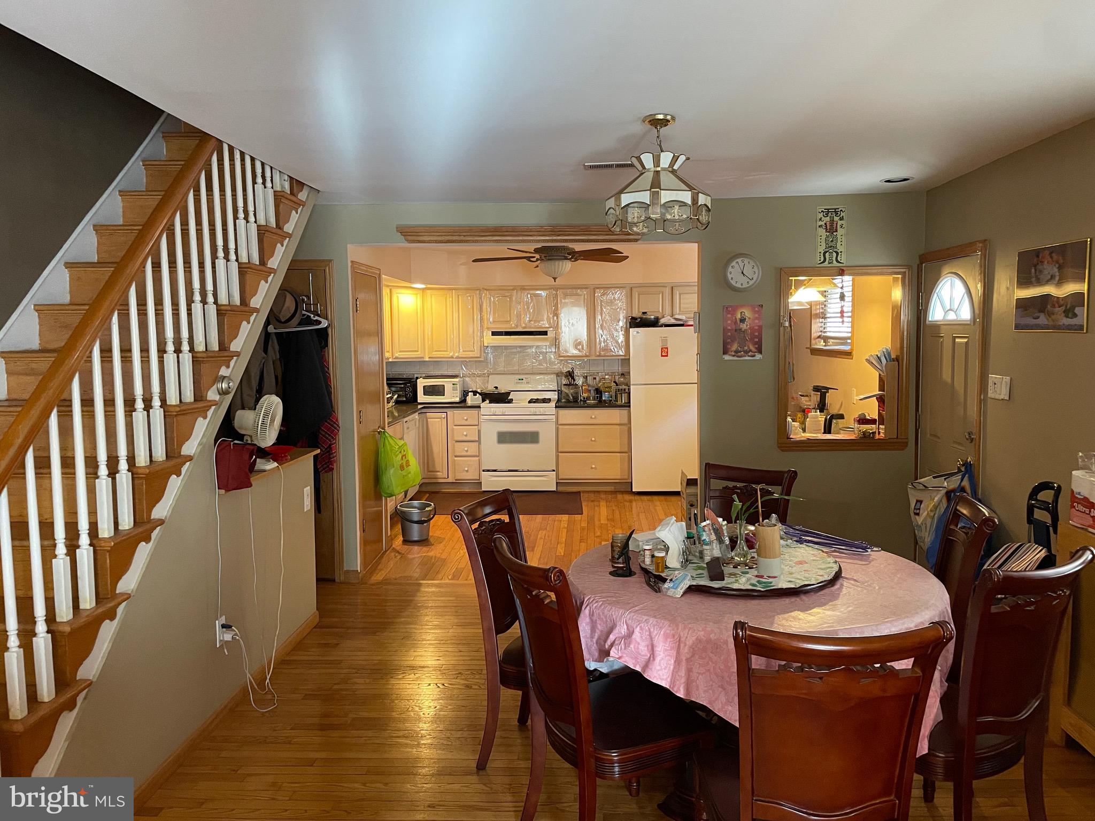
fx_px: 822
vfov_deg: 53.1
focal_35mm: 26
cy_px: 410
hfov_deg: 67.3
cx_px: 548
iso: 400
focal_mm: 4.2
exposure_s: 1/60
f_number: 1.6
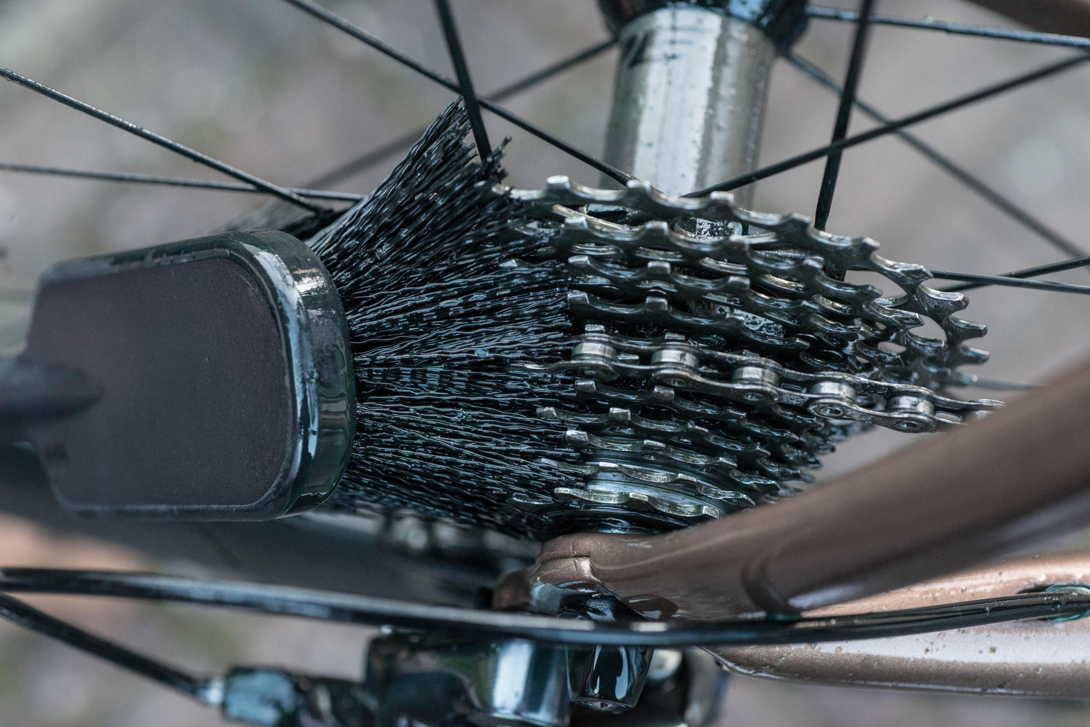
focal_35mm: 60
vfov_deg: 22.6
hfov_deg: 33.4
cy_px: 364
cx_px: 545
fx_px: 1817
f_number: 6.3
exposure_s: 1/200
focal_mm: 60
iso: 800
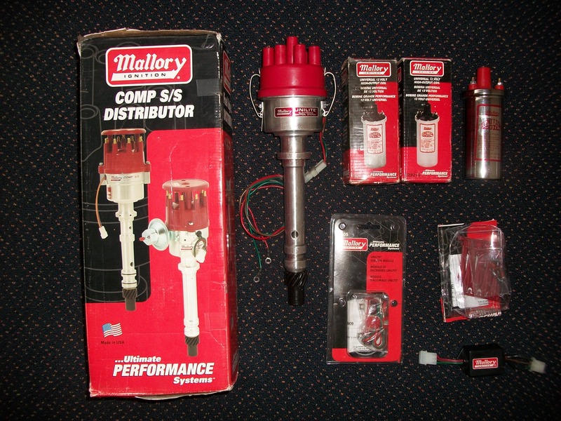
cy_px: 210
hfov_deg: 56.8
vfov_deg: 44.2
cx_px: 280
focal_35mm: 32
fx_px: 519
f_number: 2.9
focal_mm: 5.7
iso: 80
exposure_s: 1/30
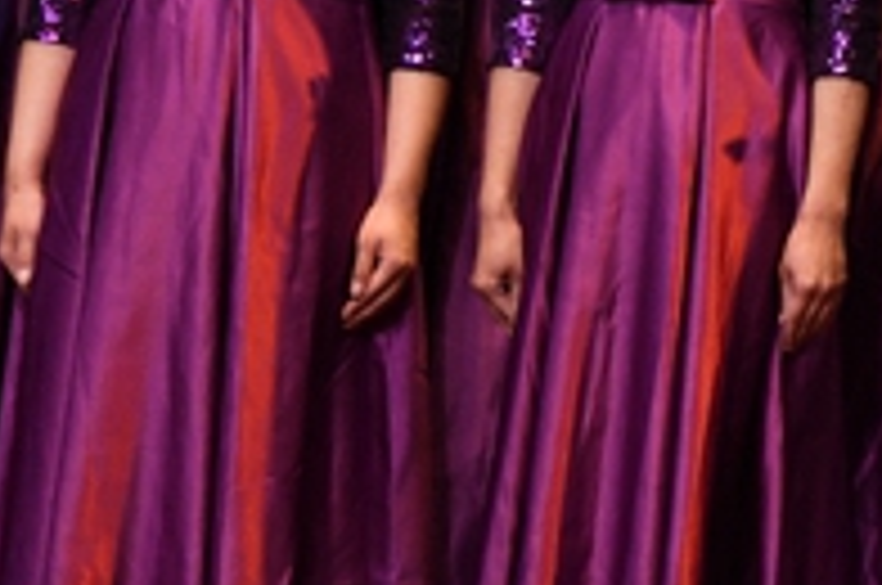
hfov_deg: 4.1
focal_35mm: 499
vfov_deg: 2.7
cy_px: -497
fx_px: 12205
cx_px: 1436
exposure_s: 1/125
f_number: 6.3
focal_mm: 122
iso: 1600
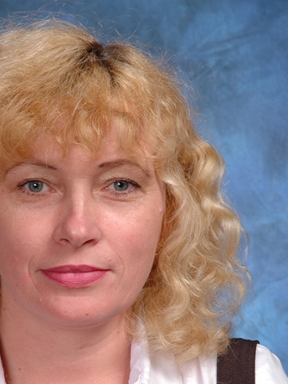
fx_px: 1876
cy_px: 305
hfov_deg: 8.8
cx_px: 76
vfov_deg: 11.7
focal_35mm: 169
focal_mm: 70
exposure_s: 1/200
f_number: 8
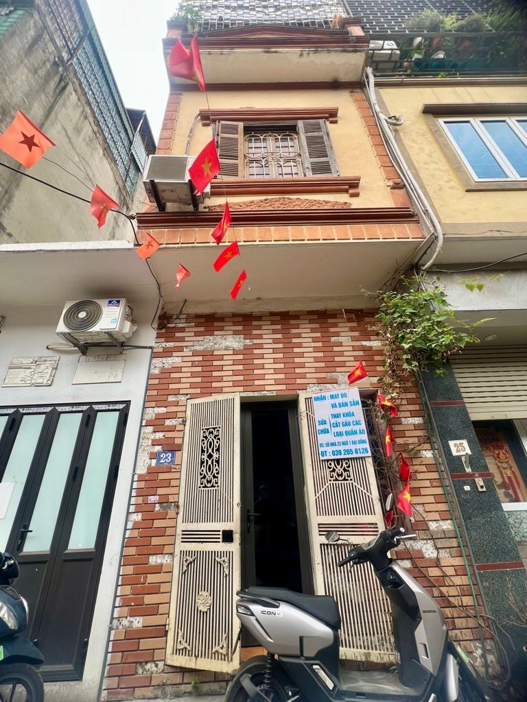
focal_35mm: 13
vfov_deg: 106.2
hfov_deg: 89.9
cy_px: 351
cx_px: 264
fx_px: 264
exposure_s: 1/226
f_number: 1.8
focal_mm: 1.57
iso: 32
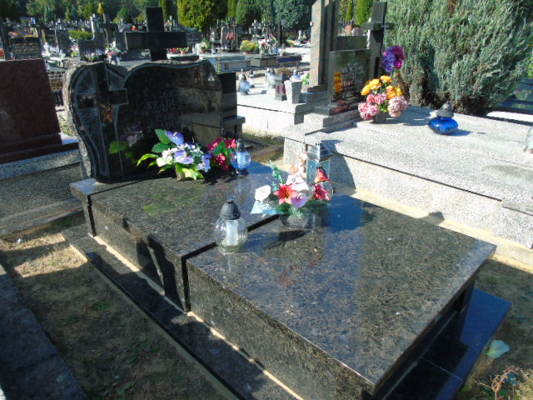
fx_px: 385
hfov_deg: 69.4
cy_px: 200
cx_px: 266
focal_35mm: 25
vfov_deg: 54.9
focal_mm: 4.4
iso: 80
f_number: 3.4
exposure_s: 1/320
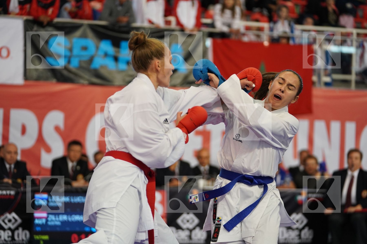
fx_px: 1244
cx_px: 184
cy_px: 122
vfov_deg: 11.2
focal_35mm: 122
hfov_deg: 16.8
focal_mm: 122
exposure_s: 1/1000
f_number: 2.8
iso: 2000
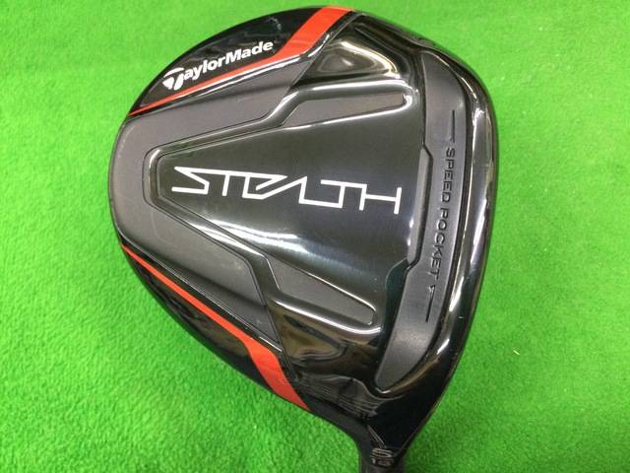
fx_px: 564
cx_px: 315
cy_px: 236
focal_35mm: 31
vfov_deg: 45.4
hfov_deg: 58.4
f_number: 2.4
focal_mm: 3.3
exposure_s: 1/24
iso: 200
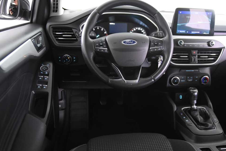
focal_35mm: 35
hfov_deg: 54.4
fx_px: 220
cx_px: 115
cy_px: 78
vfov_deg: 37.9
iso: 4000
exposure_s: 1/30
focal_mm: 22
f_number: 3
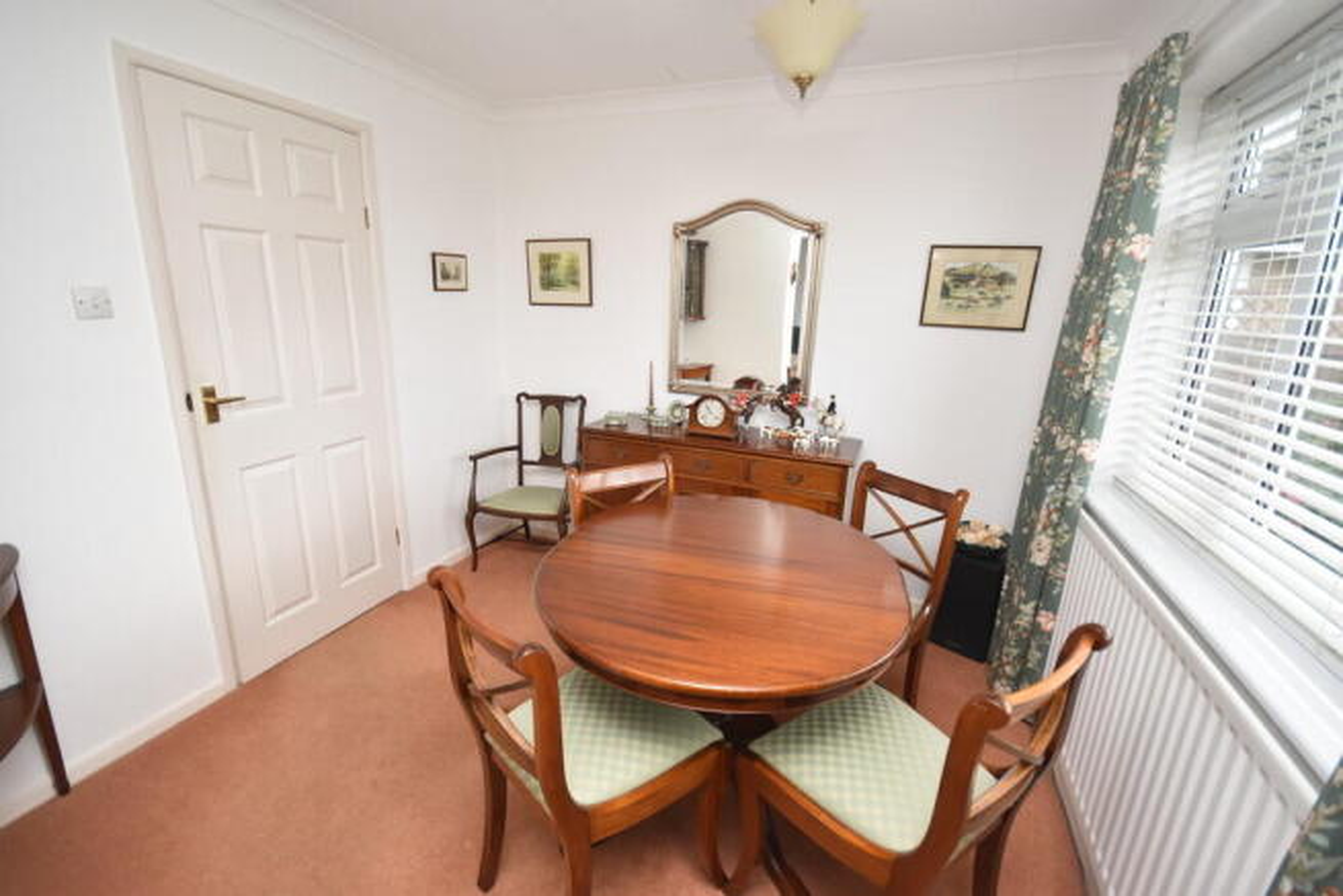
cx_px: 672
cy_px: 448
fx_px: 560
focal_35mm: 15
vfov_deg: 77.4
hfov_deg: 100.4
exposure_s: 1/125
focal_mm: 10
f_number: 4
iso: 800
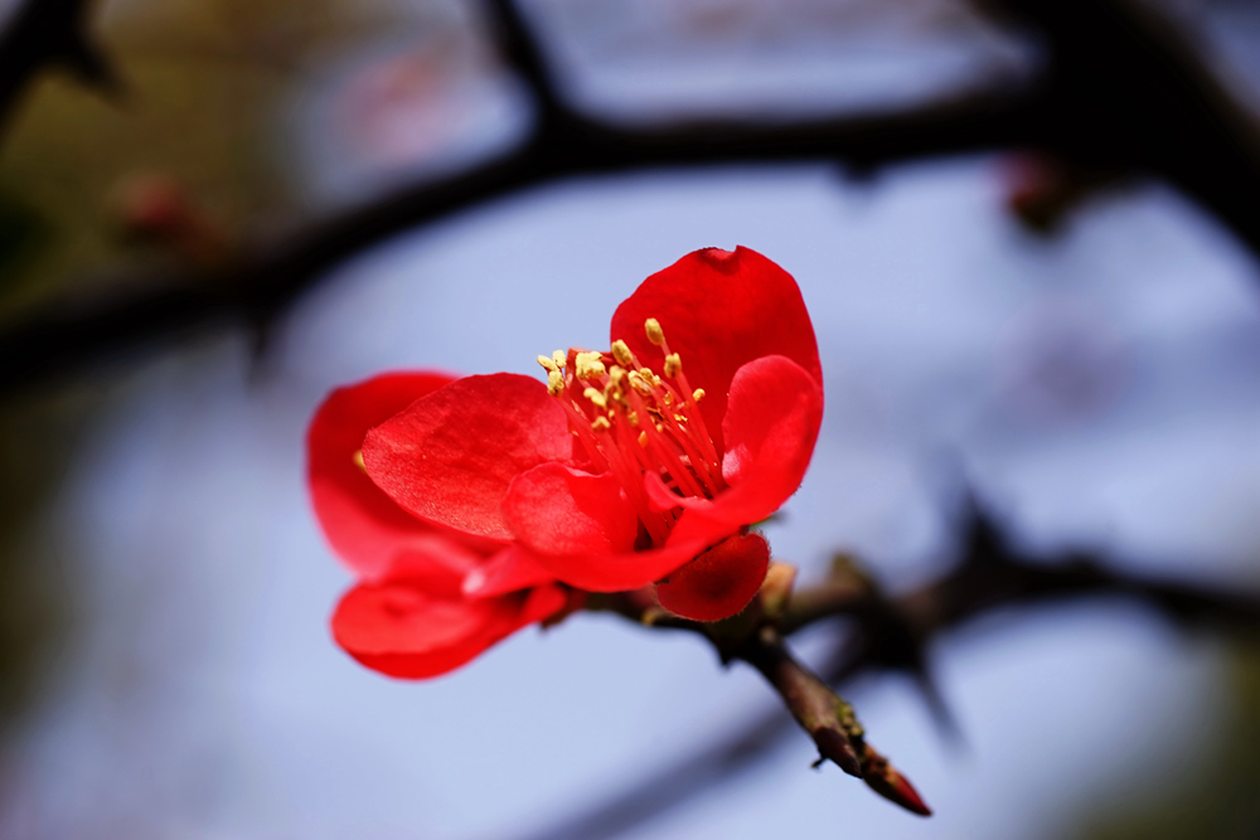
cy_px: 420
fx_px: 3150
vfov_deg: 15.2
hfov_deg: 22.6
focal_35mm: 90
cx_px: 630
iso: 100
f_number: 7.1
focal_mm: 90
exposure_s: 1/100
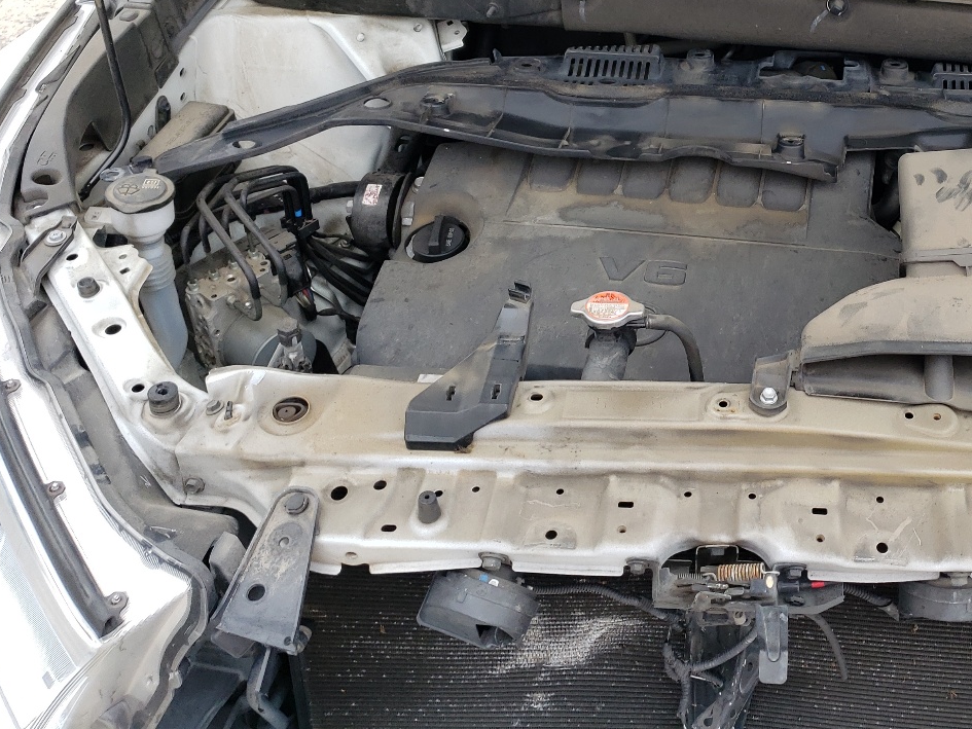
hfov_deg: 40.7
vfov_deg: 31.7
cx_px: 807
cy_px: 113
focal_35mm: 44
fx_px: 1236
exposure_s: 1/526
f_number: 1.5
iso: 50
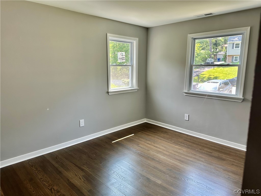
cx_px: 130
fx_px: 181
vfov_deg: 56.8
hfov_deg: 71.6
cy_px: 98
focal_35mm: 24
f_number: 1.78
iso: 80
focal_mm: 6.86
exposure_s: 1/135
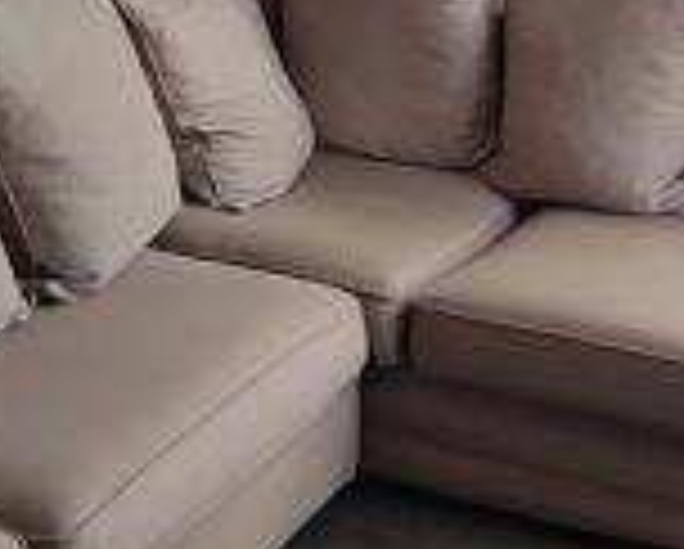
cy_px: 194
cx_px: 472
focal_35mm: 77
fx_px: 1561
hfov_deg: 24.6
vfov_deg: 19.9
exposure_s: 1/50
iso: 53
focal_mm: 6.04
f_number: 1.9
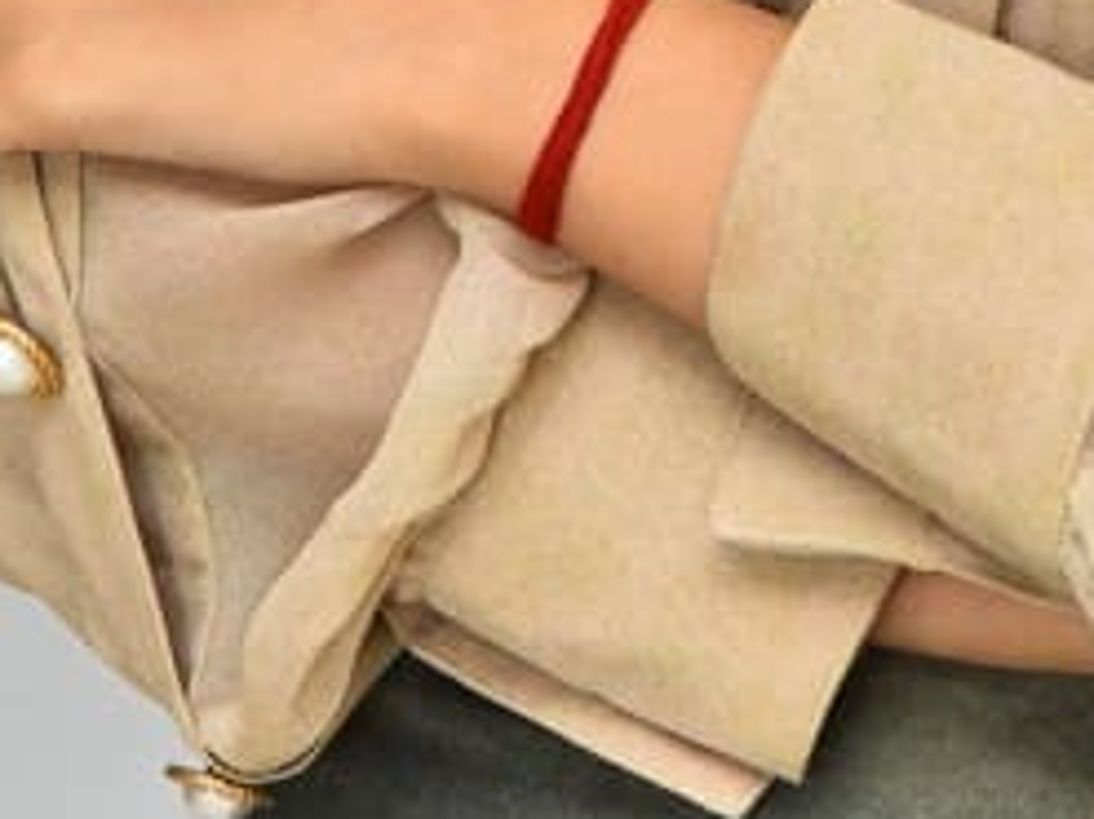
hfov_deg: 5.0
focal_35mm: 393
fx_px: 12414
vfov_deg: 3.7
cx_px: 1200
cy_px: -1054
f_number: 6.3
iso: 2000
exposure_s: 1/125
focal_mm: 105
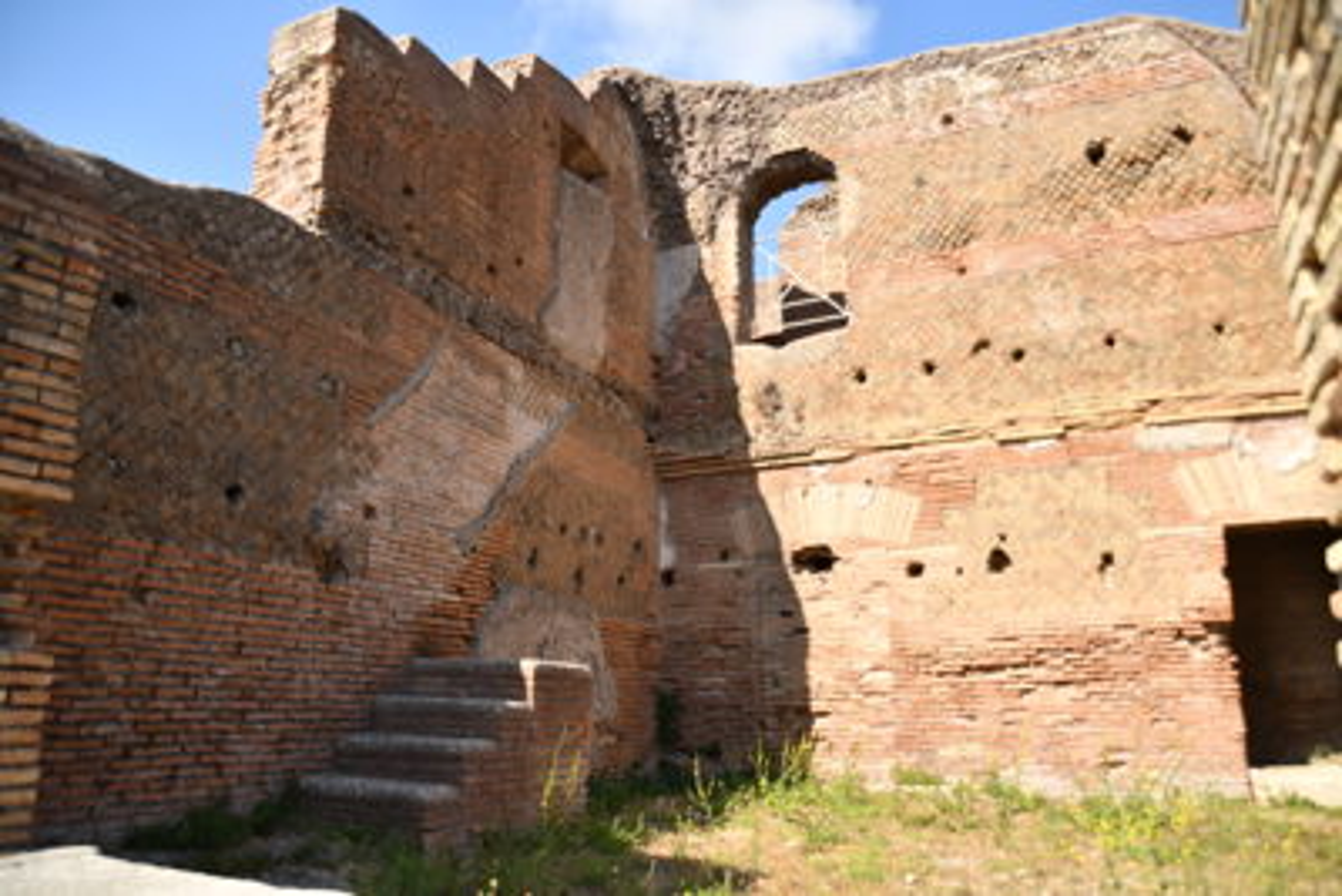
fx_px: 895
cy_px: 448
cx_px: 671
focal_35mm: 24
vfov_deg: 53.2
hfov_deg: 73.7
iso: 100
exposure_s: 1/800
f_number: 3.5
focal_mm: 16
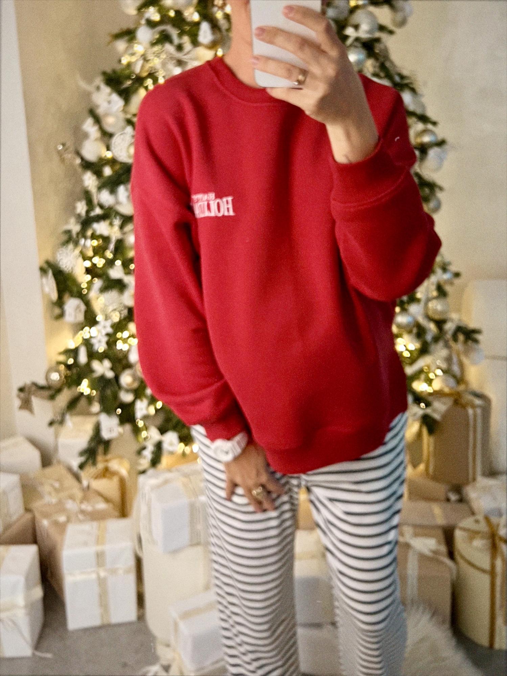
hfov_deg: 53.0
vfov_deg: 67.3
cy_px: 338
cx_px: 254
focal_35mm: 26
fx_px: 508
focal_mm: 5.7
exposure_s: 1/50
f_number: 1.5
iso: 250
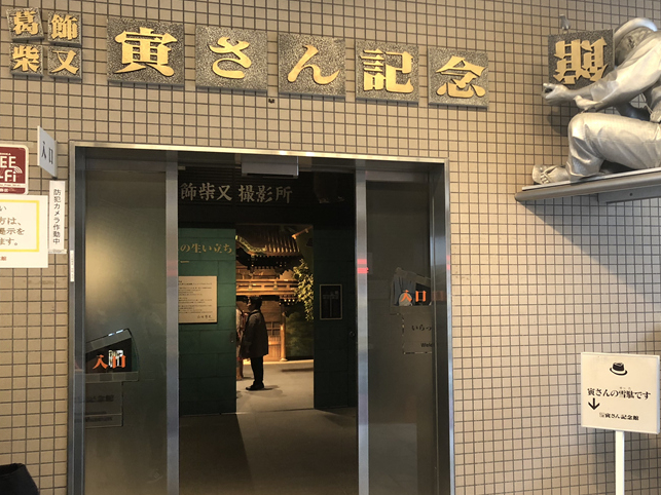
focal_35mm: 37
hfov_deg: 49.5
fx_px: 706
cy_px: 277
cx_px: 426
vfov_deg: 38.6
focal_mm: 3.99
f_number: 1.8
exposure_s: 1/17
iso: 50
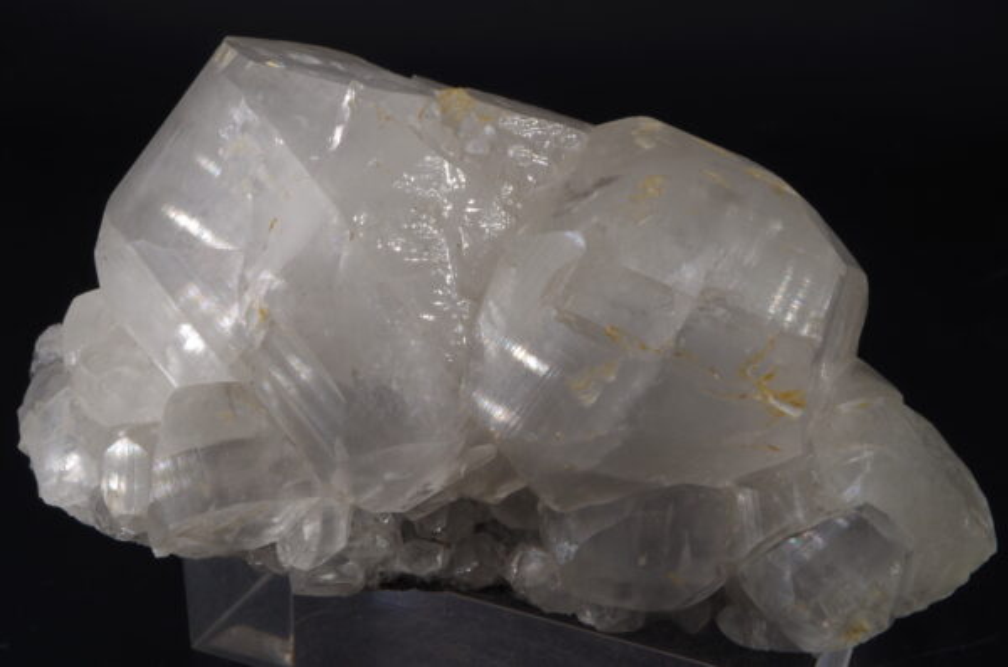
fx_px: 1173
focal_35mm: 42
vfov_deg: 31.7
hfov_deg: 46.5
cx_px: 504
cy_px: 334
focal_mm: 28.13
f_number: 5
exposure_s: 1/3.33
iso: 100
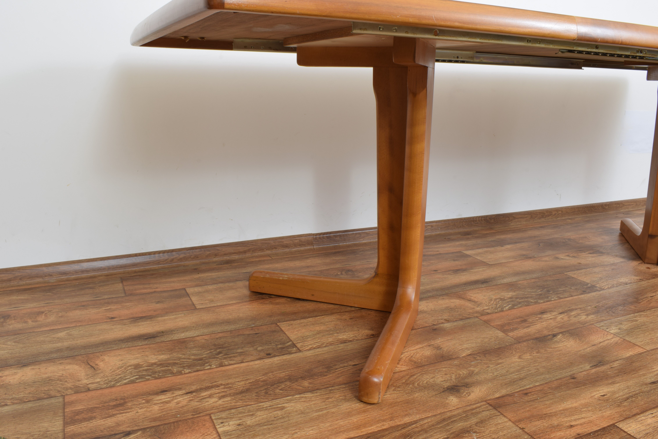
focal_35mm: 30
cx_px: 329
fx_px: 548
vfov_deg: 43.6
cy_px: 220
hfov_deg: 61.9
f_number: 25
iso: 100
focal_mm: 20
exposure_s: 5
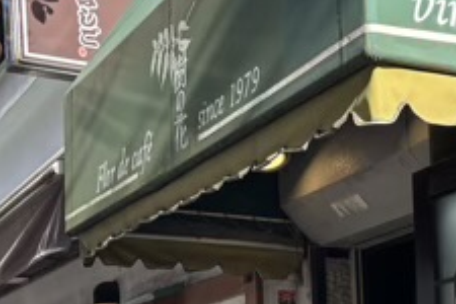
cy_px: 382
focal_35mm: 84
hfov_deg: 23.5
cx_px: 413
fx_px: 1064
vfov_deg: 15.6
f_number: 1.6
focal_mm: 5.96
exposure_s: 1/432
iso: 50
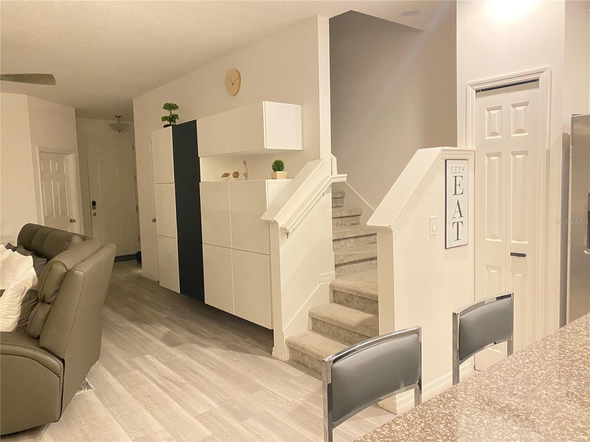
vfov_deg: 53.1
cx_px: 295
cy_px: 221
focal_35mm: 26
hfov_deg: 67.3
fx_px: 443
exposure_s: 1/30
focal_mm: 4.25
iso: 800
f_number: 1.8
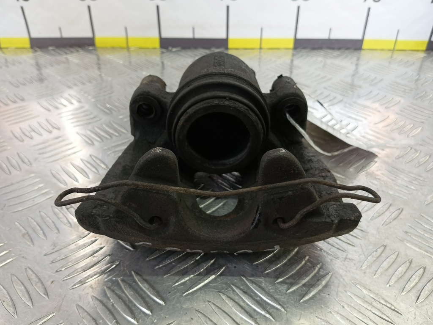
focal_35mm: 23
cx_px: 216
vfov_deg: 58.9
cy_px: 162
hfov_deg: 73.9
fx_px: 288
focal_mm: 4.11
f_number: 1.6
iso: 124
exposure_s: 1/50
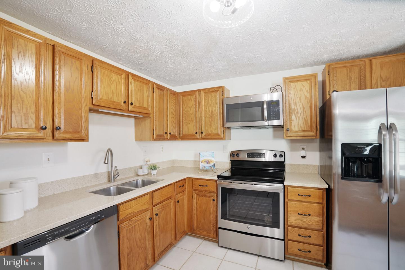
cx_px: 202
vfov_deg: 73.8
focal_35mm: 16
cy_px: 135
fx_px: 180
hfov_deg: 96.7
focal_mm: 16
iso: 1250
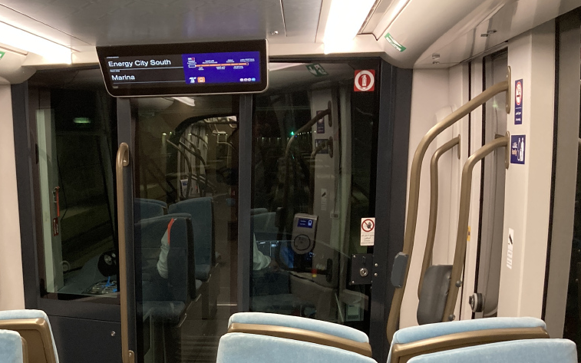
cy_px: 361
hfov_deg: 38.7
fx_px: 807
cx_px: 153
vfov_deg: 24.2
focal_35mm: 51
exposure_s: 1/60
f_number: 1.8
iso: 160
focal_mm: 3.99
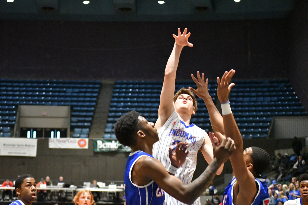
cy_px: 102
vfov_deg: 16.7
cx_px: 154
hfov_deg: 24.8
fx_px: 702
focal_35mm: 82
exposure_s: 1/400
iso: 12800
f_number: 4
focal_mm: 55
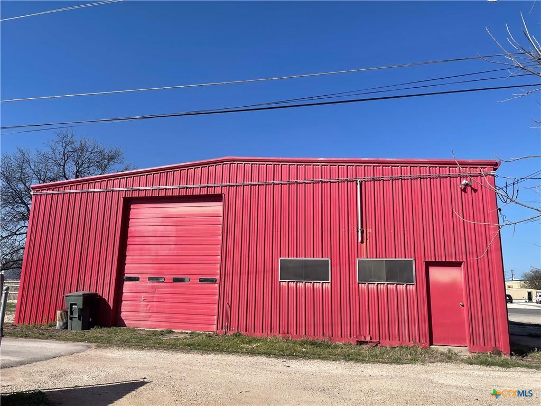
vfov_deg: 53.1
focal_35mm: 26
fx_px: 406
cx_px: 270
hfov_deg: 67.3
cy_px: 203
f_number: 1.6
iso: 32
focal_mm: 4.2
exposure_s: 1/4000
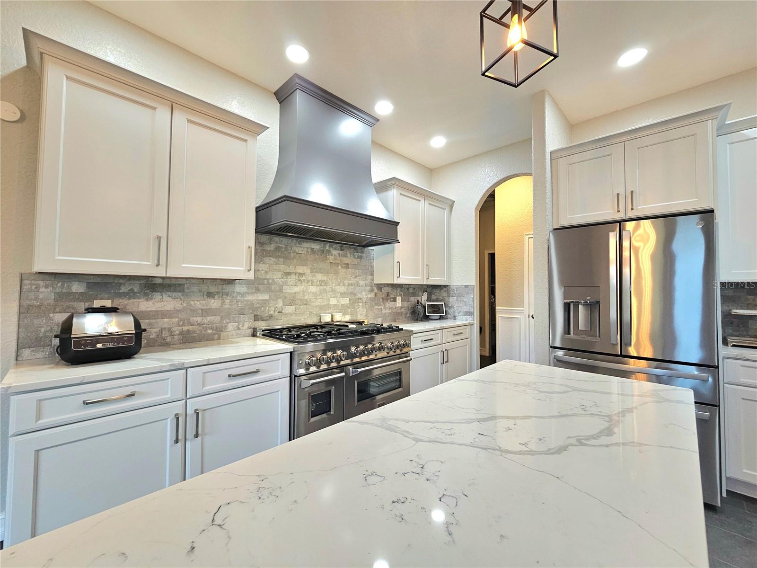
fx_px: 284
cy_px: 284
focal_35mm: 13
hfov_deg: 106.2
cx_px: 378
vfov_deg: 89.9
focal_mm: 2.2
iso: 160
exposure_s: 1/60.2
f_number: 2.2
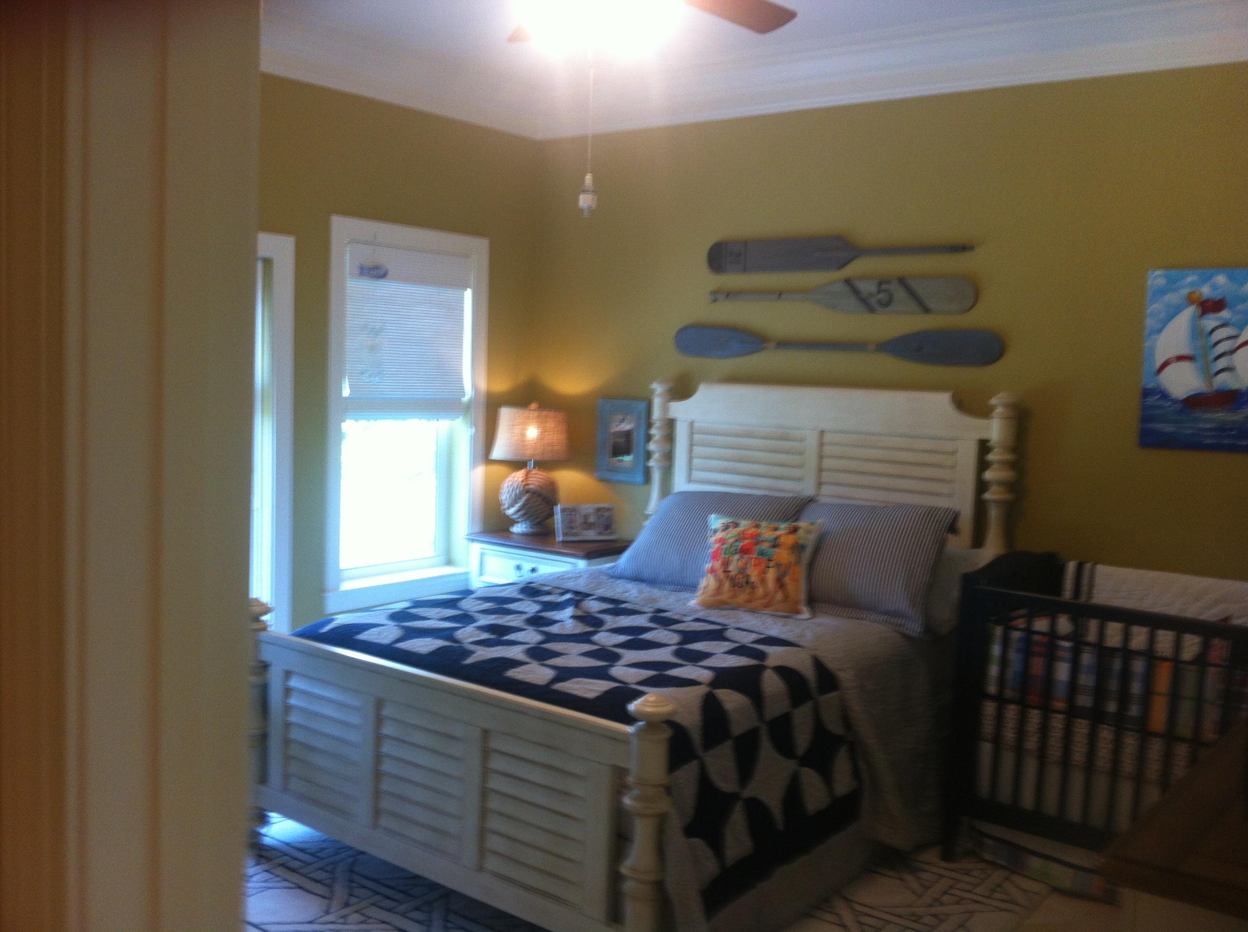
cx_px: 624
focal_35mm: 35
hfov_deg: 52.7
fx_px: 1260
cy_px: 466
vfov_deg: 40.6
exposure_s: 1/15
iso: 80
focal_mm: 3.85
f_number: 2.8
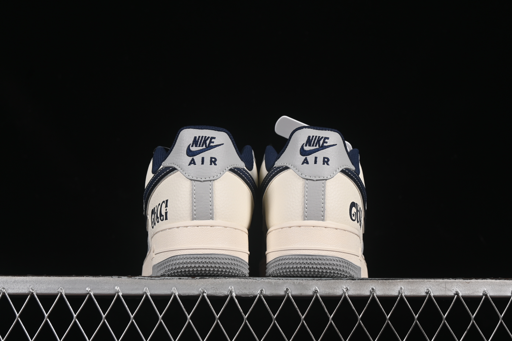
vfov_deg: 18.2
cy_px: 170
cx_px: 256
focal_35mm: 75
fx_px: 1067
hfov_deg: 27.0
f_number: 8
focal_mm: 50
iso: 160
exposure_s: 1/80
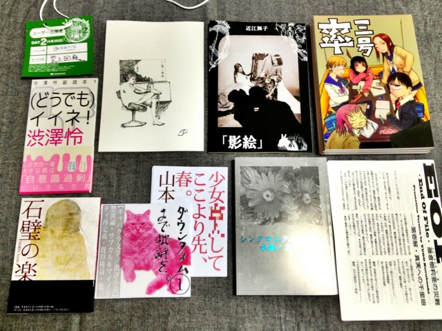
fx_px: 447
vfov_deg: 40.7
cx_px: 221
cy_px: 166
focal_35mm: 35
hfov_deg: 52.6
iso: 50
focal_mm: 4.28
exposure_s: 1/24
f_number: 2.4
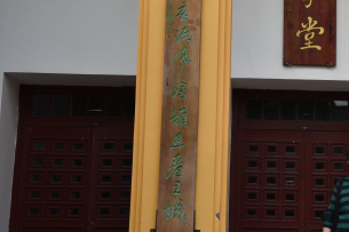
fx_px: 833
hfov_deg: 23.4
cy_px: 102
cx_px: 273
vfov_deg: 15.9
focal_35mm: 86
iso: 400
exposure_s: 1/250
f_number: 8
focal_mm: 50
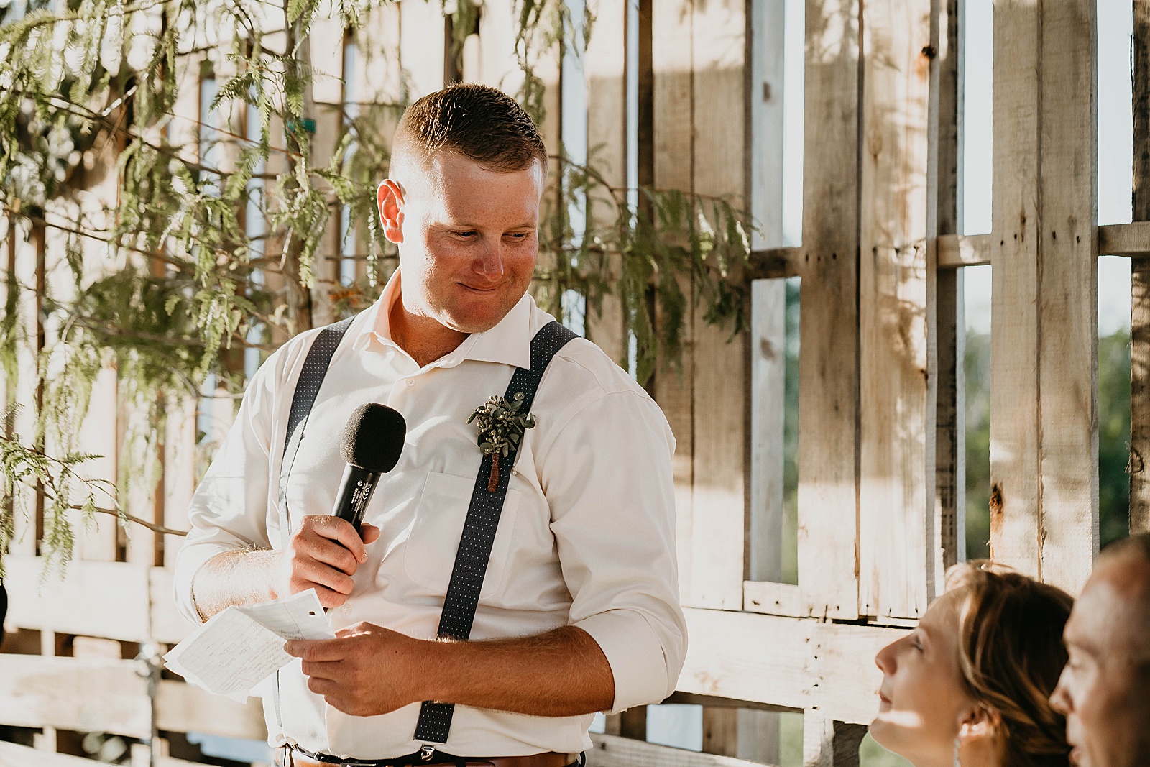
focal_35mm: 85
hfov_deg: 23.9
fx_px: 2715
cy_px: 384
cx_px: 575
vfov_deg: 16.1
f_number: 3.5
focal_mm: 85
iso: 320
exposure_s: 1/640
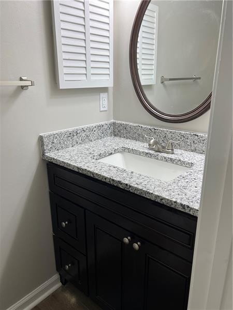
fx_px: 233
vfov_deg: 67.3
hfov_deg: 53.1
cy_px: 155
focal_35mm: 26
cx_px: 116
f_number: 1.5
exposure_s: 1/120
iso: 64
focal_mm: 5.7
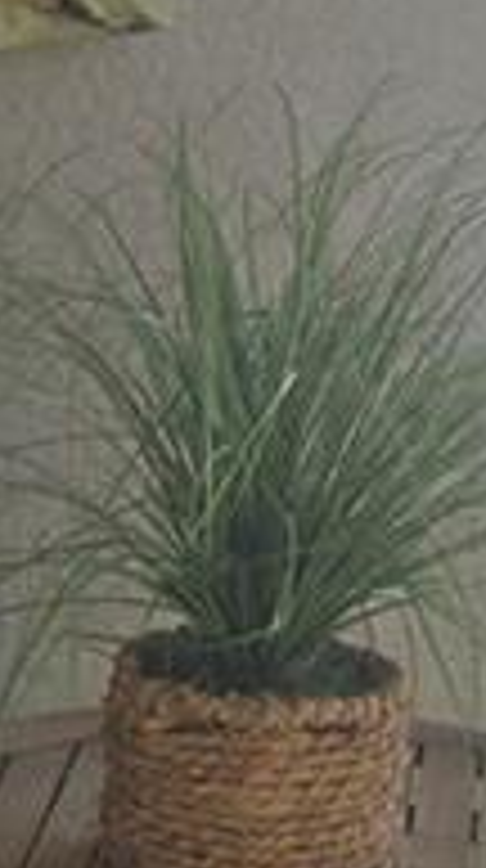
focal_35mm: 156
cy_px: 589
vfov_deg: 13.8
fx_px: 3588
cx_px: 288
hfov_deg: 7.7
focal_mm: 5.4
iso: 25
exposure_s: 1/2186
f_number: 1.8
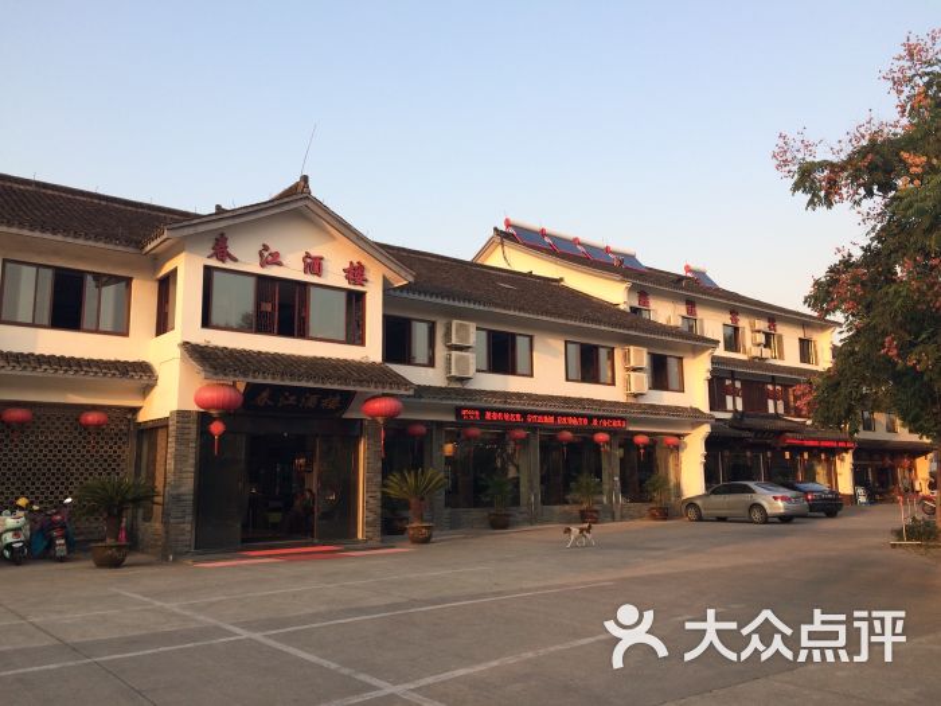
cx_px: 470
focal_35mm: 29
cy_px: 353
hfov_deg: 61.7
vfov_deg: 48.2
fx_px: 788
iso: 32
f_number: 2.2
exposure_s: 1/354
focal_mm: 4.15
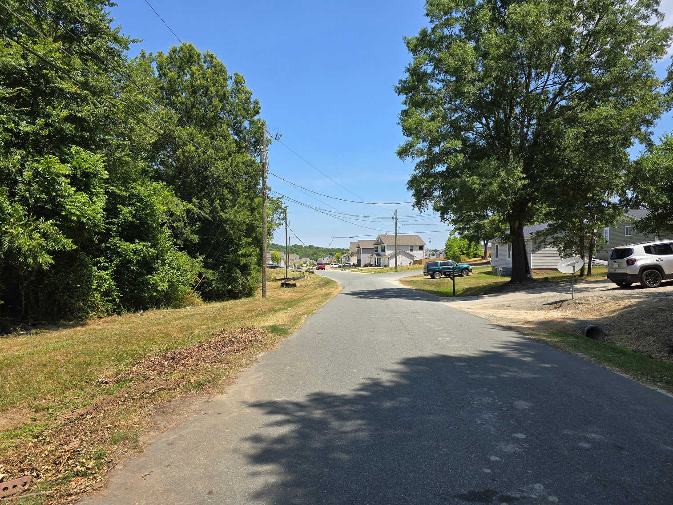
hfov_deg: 73.9
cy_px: 252
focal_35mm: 23
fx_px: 447
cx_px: 336
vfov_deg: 58.9
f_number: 1.7
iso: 12
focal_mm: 6.3
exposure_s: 1/611
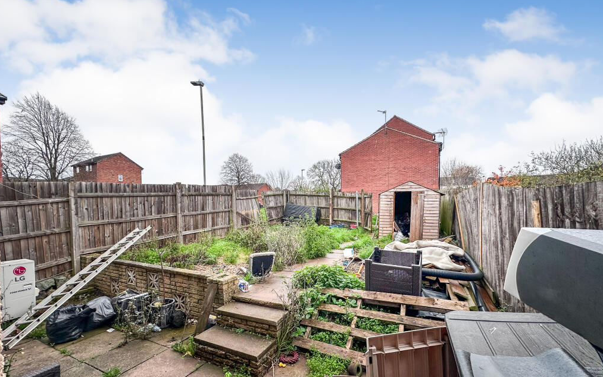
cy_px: 217
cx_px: 299
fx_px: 246
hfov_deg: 101.5
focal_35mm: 15
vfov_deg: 74.3
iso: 40
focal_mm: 2.22
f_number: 2.2
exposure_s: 1/250
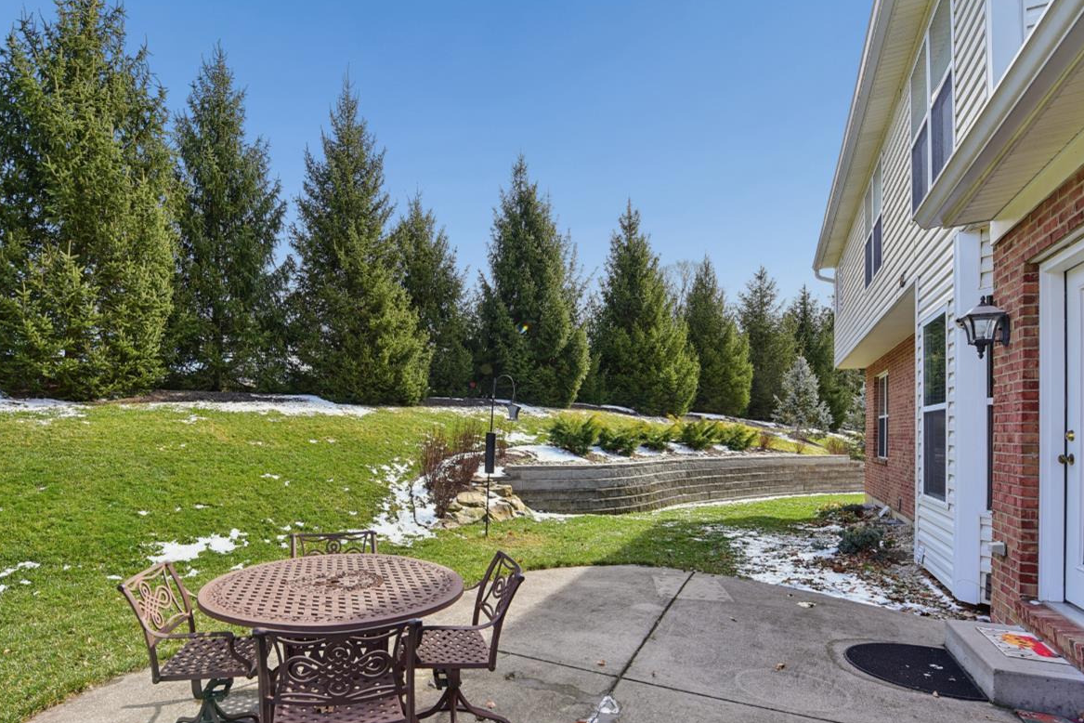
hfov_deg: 88.2
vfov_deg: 66.3
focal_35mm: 18
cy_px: 455
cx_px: 406
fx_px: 542
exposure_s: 1/200
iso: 400
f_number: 8
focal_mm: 14
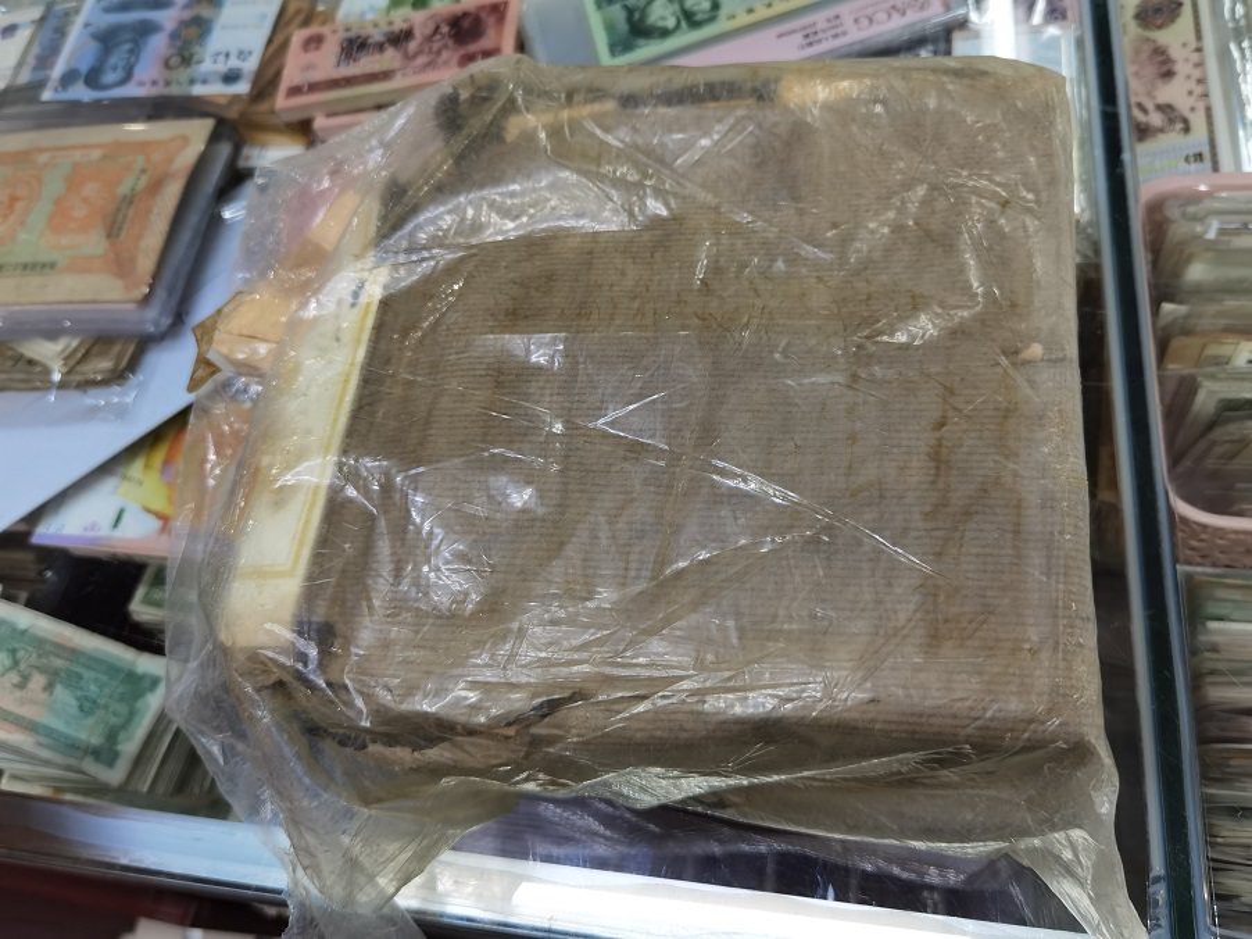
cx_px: 626
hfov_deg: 65.3
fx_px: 976
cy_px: 470
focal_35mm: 27
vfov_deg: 51.3
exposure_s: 1/50
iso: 160
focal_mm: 6.71
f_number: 1.9
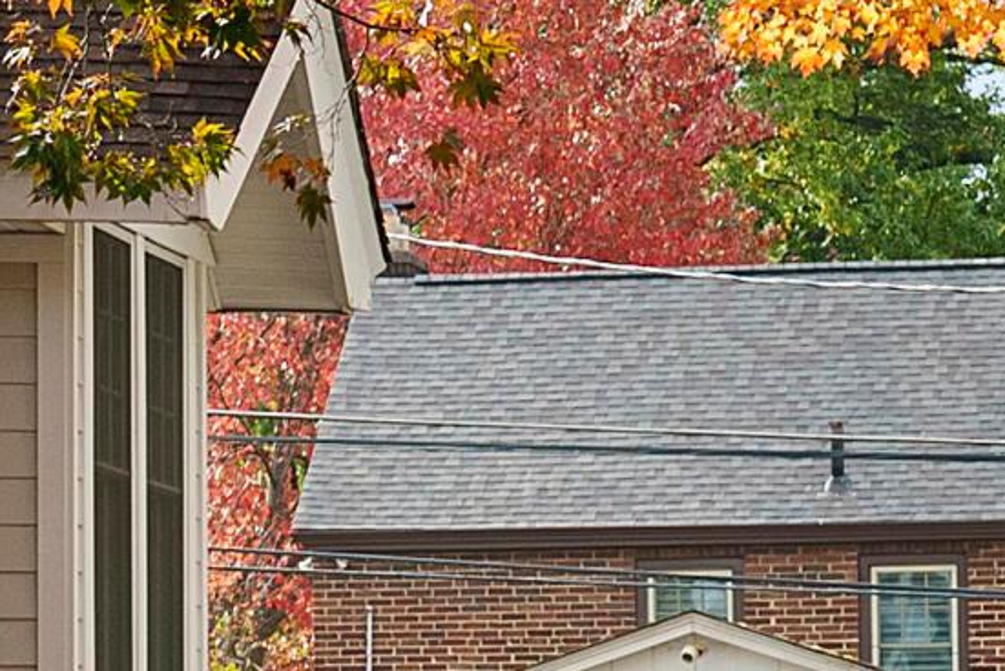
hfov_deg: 6.1
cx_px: -1616
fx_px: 8966
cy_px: 309
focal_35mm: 321
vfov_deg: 4.3
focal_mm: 59
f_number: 10
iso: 640
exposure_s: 1/200
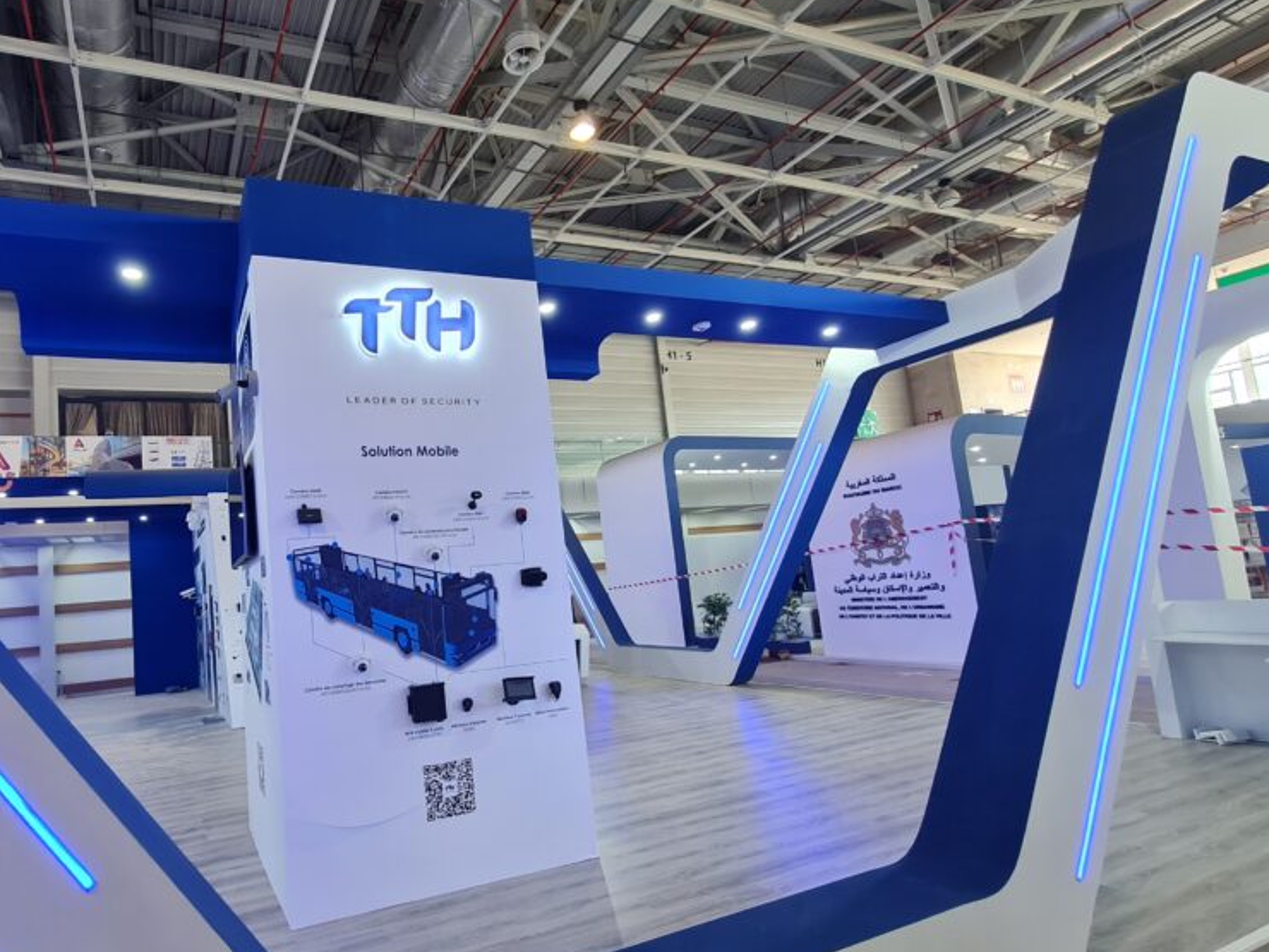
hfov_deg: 84.3
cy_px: 527
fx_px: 660
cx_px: 410
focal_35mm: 18
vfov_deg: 71.4
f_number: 2.2
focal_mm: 2.2
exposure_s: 1/50
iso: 125
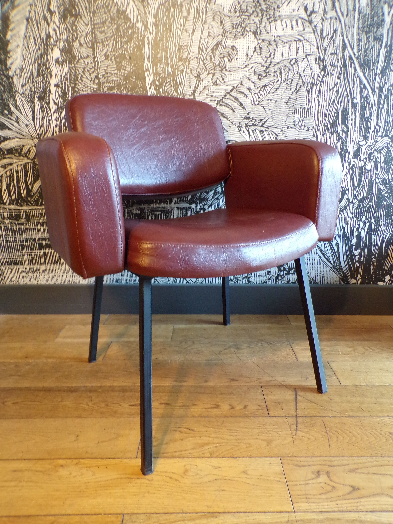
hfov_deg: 56.8
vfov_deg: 71.6
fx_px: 363
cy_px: 262
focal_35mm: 24
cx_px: 196
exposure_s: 1/17
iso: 283
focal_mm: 4.3
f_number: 3
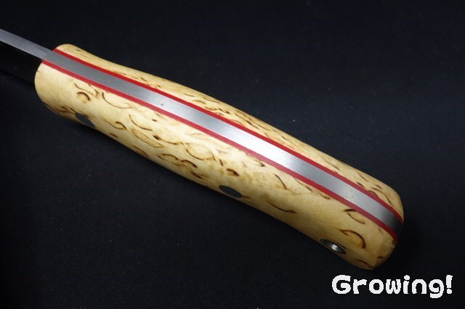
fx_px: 361
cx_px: 232
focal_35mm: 28
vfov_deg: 46.4
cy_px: 154
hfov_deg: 65.5
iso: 800
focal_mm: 10.4
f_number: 9
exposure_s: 1/30
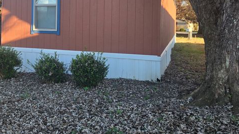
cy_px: 22
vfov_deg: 31.0
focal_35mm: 37
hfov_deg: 53.3
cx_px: 86
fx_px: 235
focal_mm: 5.4
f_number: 1.8
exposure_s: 1/399
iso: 25
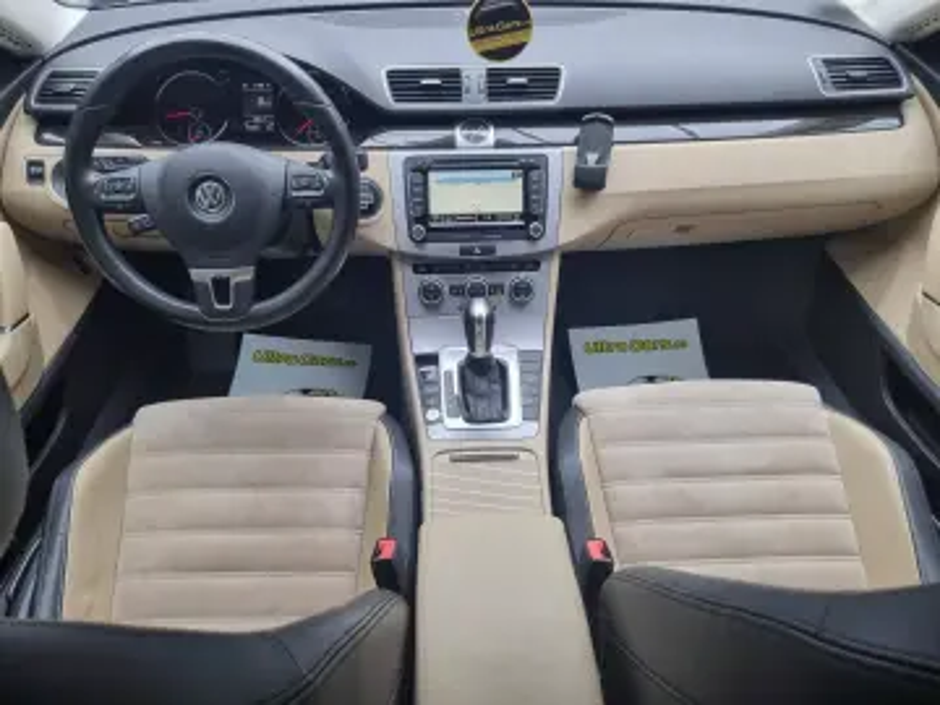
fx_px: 706
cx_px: 470
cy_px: 352
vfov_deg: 53.1
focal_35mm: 26
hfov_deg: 67.3
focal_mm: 5.4
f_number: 1.8
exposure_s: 1/75
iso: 64
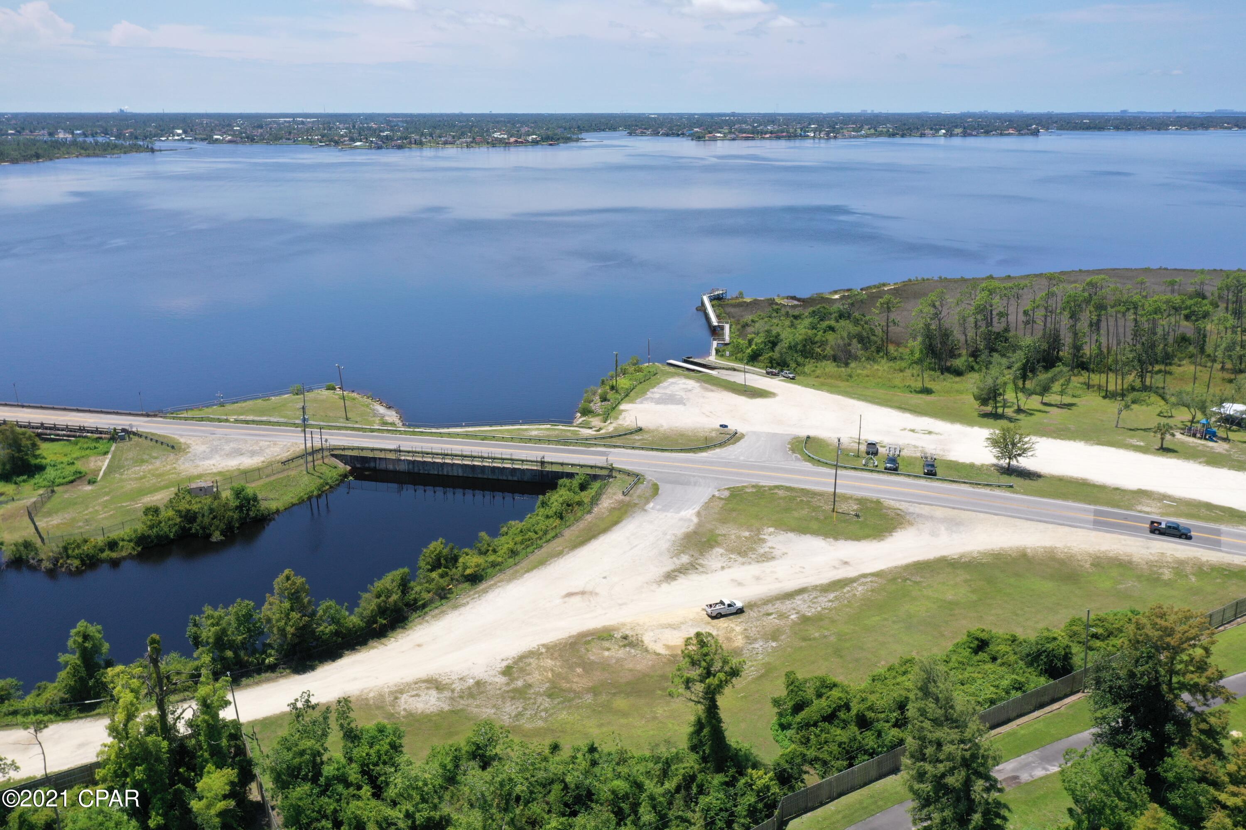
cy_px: 415
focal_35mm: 28
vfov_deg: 46.4
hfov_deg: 65.5
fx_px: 969
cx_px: 623
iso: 100
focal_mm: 10.26
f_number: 5.6
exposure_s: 1/500
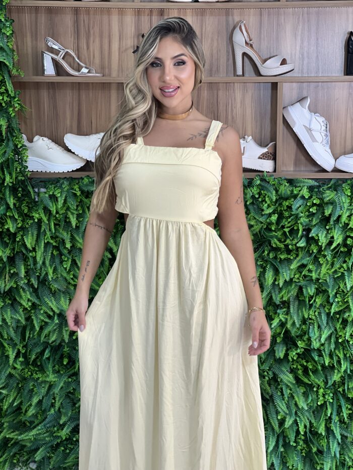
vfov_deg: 25.3
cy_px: 235
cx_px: 176
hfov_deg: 19.1
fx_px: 1047
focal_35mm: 77
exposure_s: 1/120
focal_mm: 9
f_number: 2.8
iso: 160
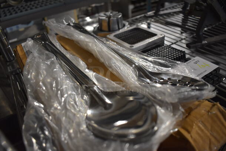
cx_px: 113
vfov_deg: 48.0
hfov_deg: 67.3
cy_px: 76
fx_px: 170
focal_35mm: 27
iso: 1600
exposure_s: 1/125
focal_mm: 18
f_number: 3.5
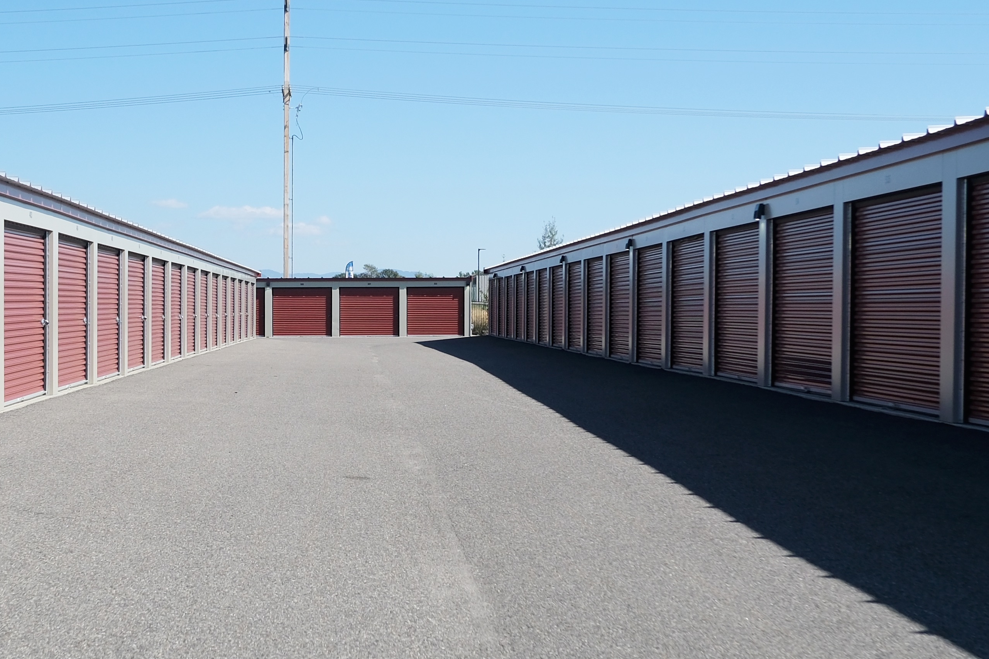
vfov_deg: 24.2
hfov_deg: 35.1
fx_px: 1538
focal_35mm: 56
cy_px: 356
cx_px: 291
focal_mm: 15
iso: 320
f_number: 4
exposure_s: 1/750
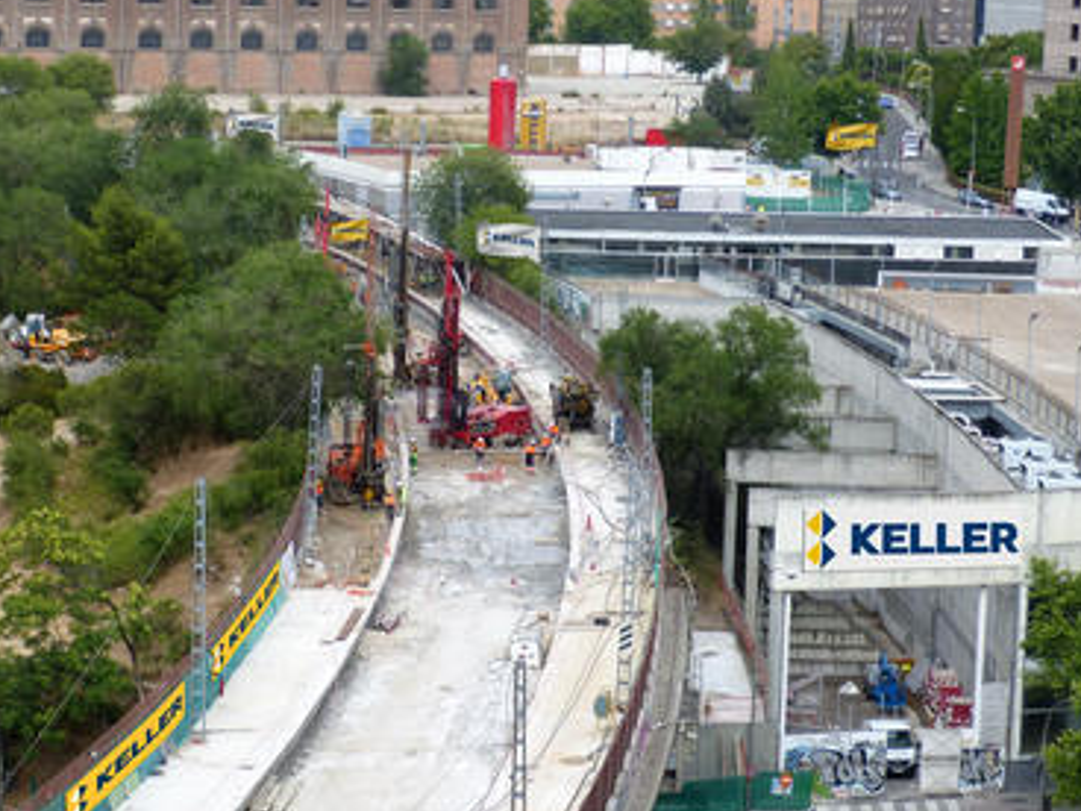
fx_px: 3341
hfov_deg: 18.4
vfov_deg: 13.8
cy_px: 488
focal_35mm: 107
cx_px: 455
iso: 100
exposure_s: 1/640
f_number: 3.3
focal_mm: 12.4
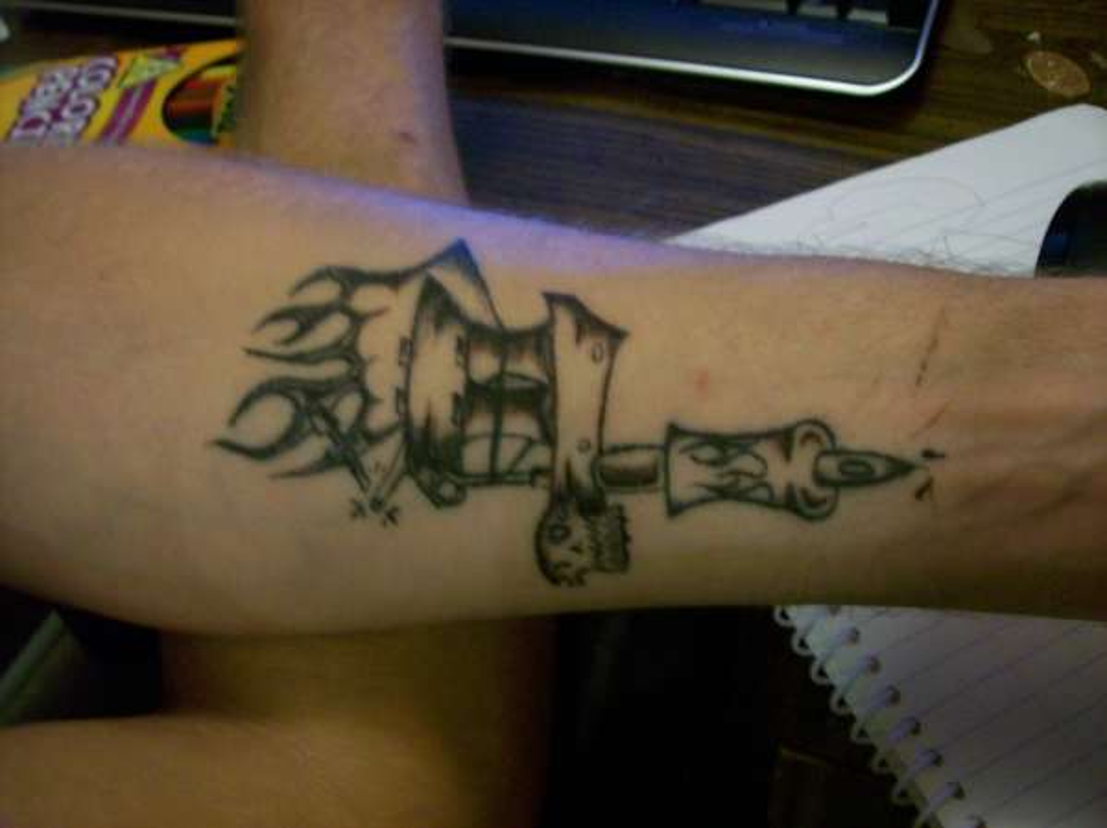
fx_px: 1150
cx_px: 554
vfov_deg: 39.6
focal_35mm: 36
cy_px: 414
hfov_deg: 51.4
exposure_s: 1/8
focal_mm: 6
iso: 160
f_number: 2.7
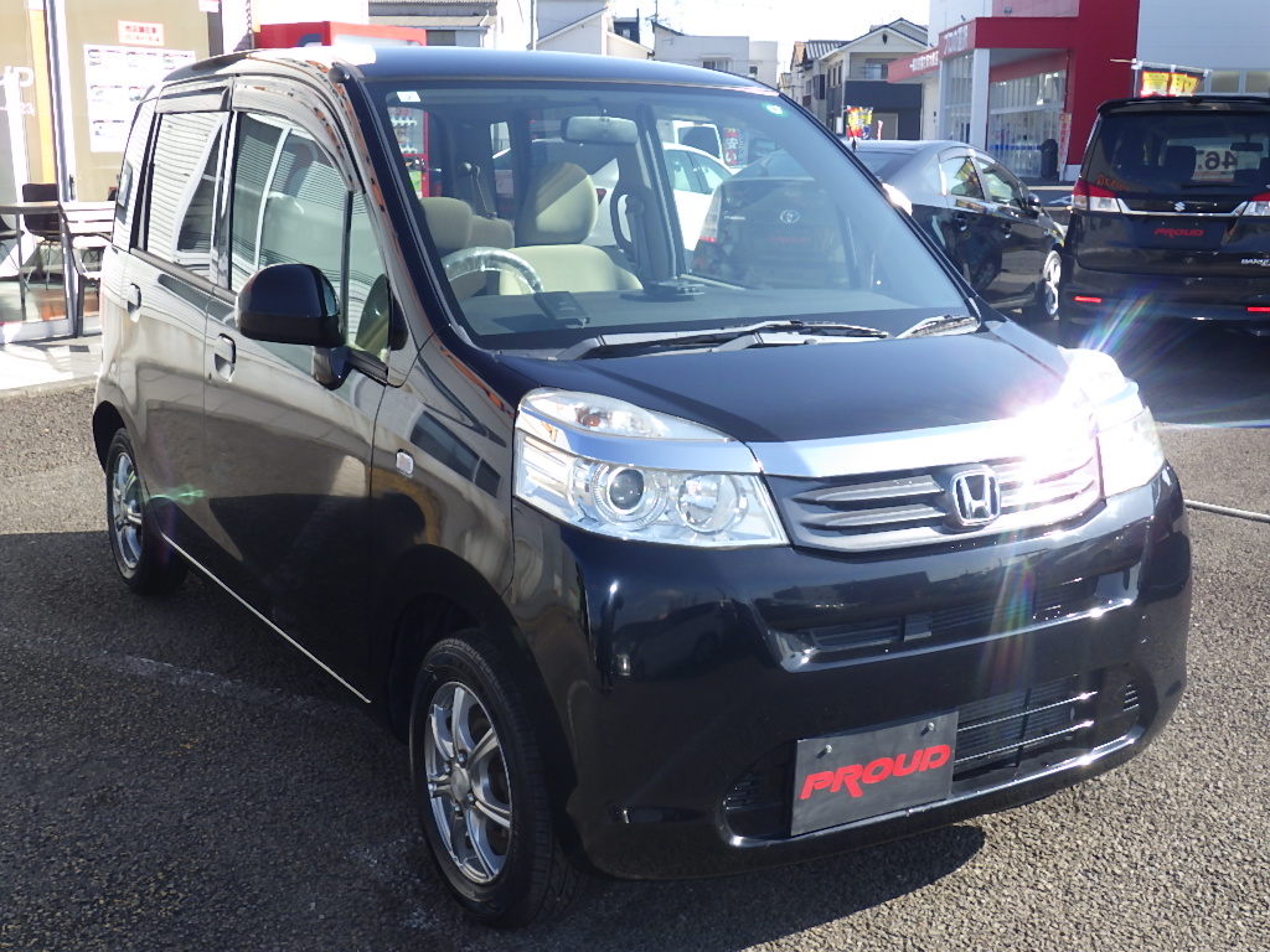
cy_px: 476
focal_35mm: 42
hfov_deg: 44.8
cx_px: 635
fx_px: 1541
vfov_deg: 34.3
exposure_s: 1/250
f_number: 5
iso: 125
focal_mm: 7.5
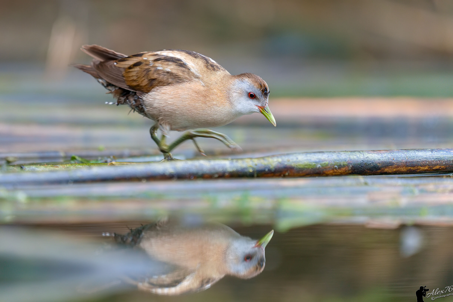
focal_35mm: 400
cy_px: 151
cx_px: 226
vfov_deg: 3.4
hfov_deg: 5.2
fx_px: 5033
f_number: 5.6
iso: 800
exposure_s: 1/200
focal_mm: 400
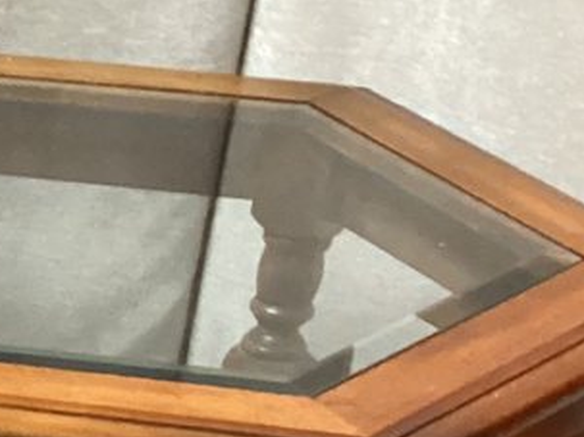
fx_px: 2614
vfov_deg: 9.2
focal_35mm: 155
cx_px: -730
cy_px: 734
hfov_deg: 11.1
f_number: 2.4
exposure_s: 1/30
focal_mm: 3.3
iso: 400
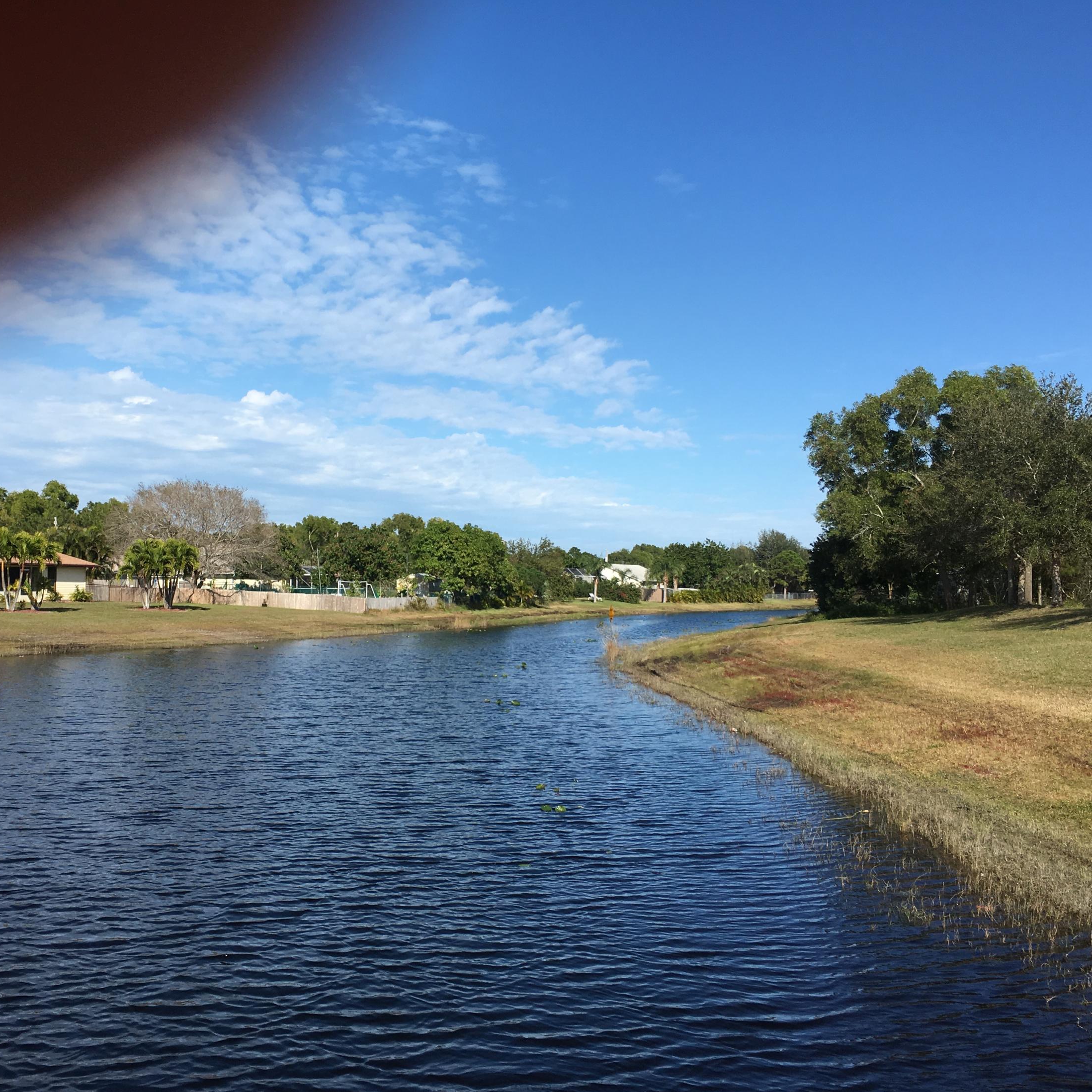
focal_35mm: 35
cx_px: 415
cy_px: 550
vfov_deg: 47.2
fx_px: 1249
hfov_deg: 46.8
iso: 25
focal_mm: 4.15
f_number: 2.2
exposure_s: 1/1972
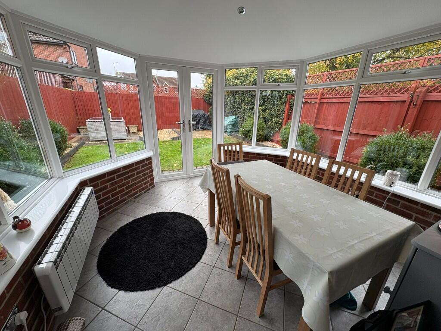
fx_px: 178
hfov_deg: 102.1
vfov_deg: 85.7
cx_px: 220
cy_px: 166
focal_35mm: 14
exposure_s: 1/100
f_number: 2.2
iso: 80
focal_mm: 2.22
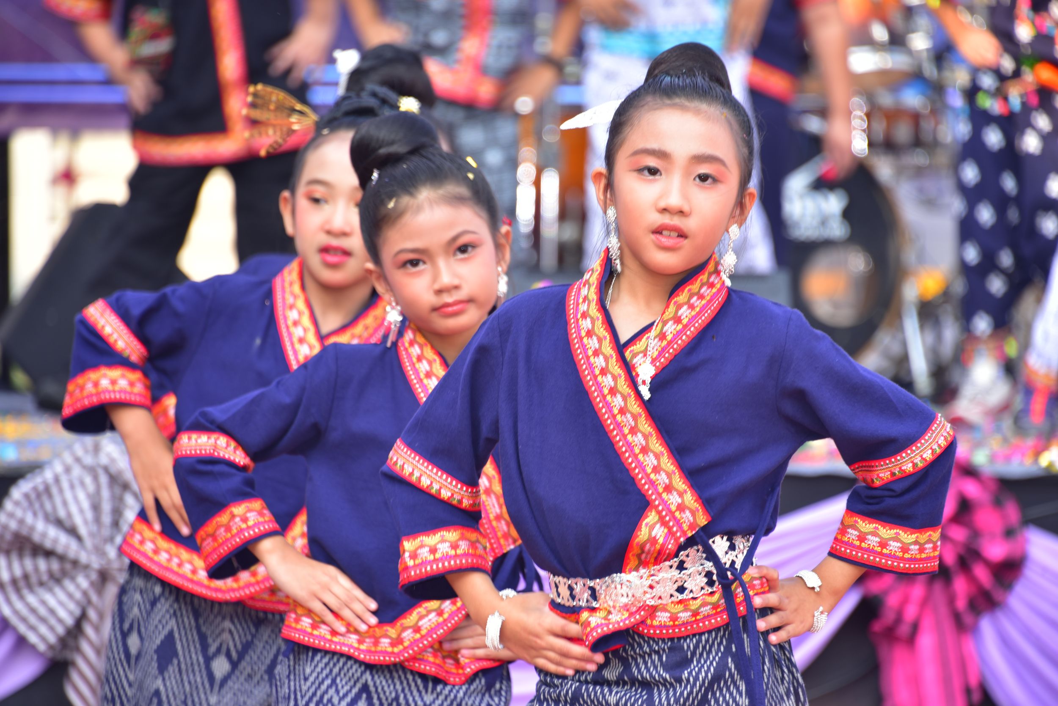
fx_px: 8820
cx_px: 529
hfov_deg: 6.9
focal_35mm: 300
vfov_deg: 4.6
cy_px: 353
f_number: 6.3
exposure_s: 1/125
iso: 200
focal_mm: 300
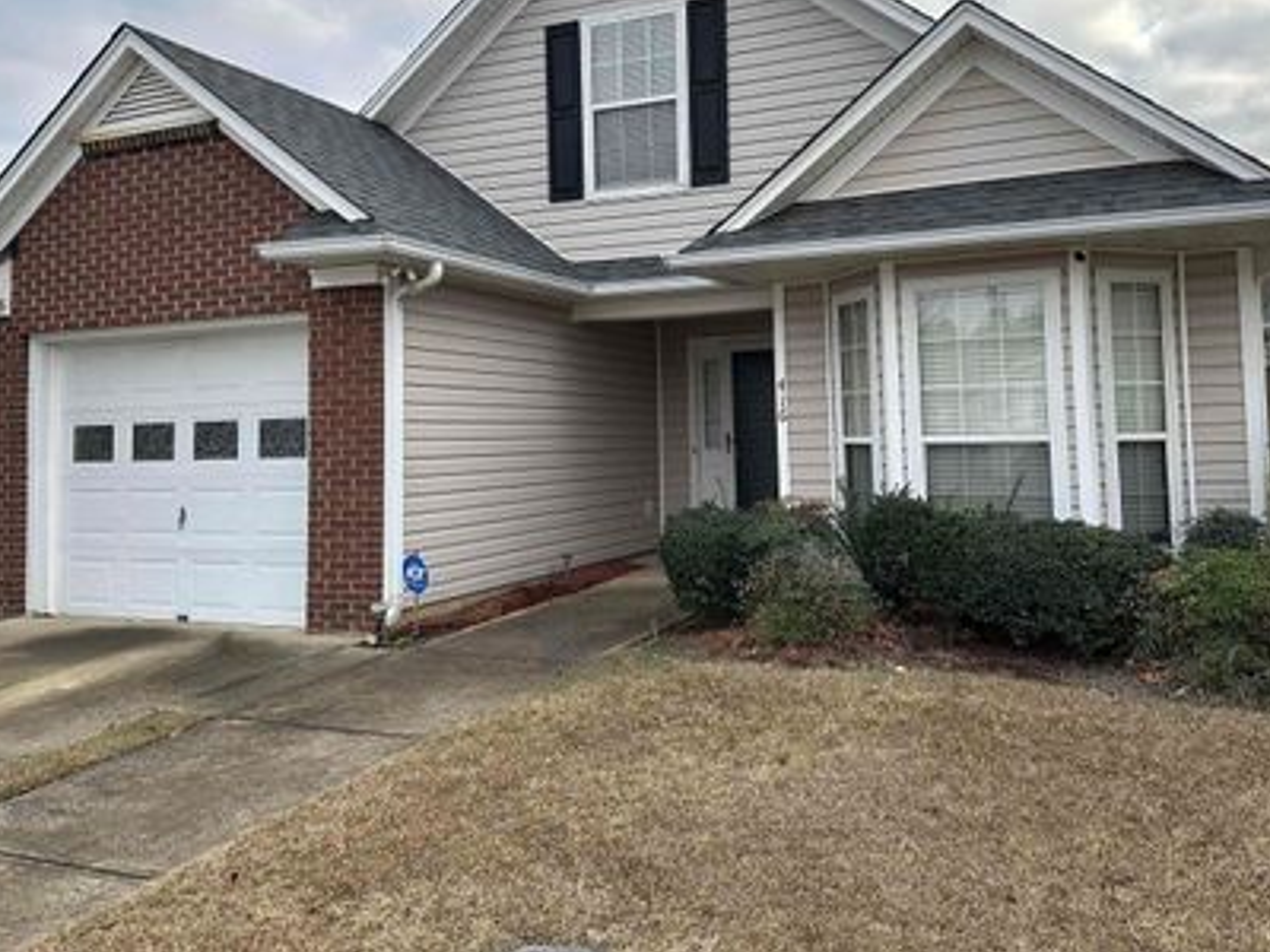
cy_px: 363
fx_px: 1101
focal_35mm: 30
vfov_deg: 46.4
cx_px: 711
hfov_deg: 59.8
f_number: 1.78
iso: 80
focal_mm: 6.86
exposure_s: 1/864
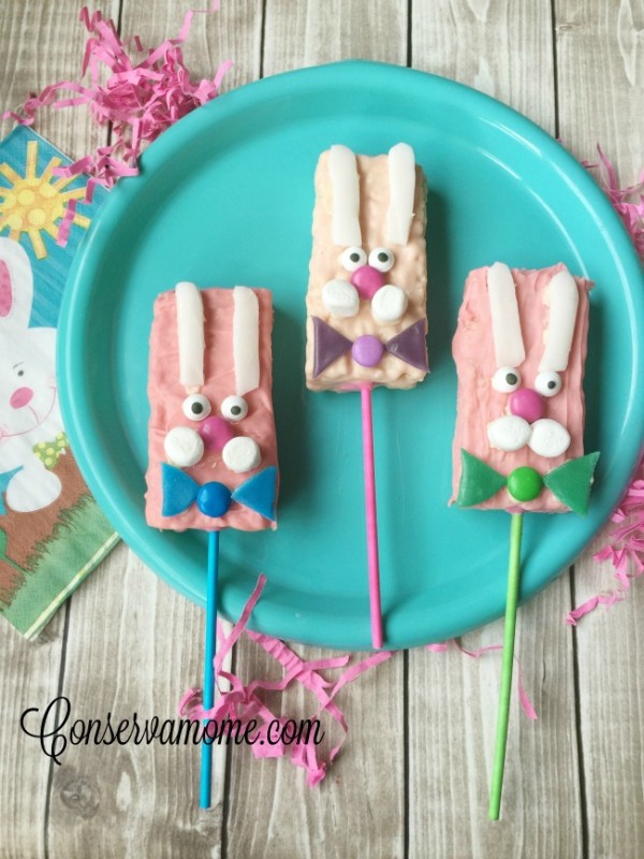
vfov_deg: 61.7
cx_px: 322
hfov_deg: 48.2
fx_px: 719
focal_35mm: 29
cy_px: 430
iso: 32
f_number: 2.2
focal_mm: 4.15
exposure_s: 1/30
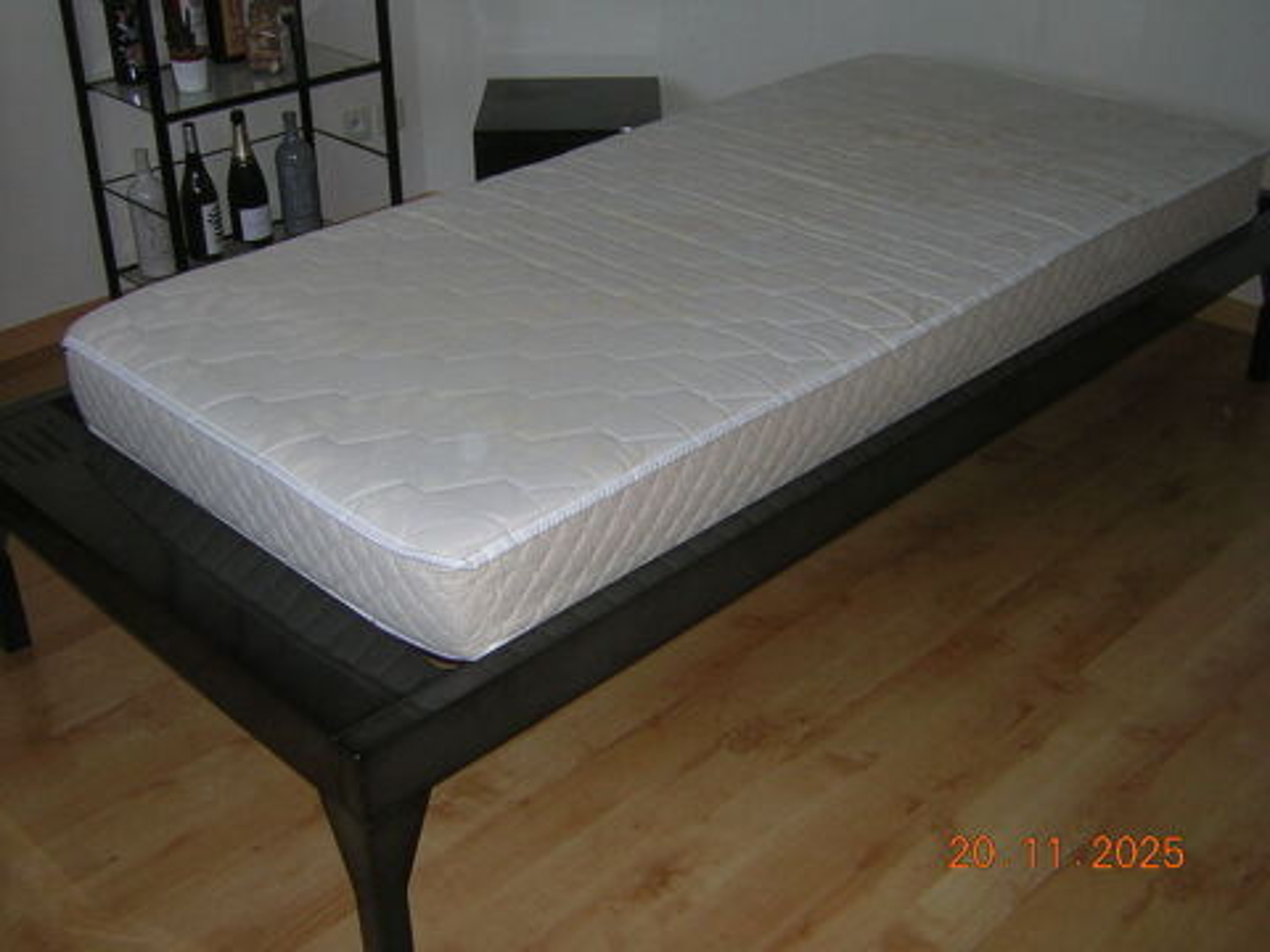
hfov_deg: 46.8
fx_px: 1468
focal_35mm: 40
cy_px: 476
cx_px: 635
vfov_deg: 36.0
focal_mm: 5.2
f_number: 2.7
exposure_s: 1/60.1
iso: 50
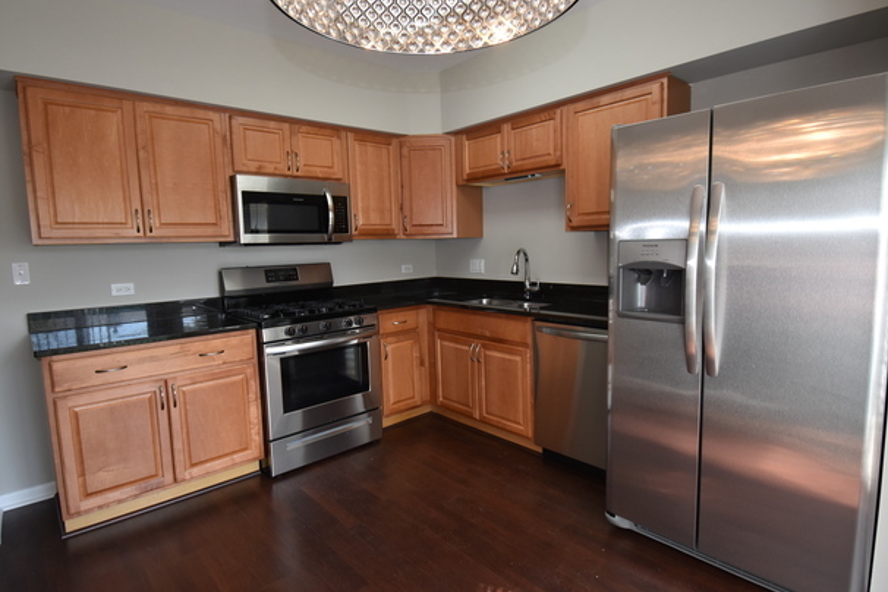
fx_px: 469
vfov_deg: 64.5
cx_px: 450
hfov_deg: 86.9
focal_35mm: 19
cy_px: 289
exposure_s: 1/125
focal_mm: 12
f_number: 5.6
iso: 560
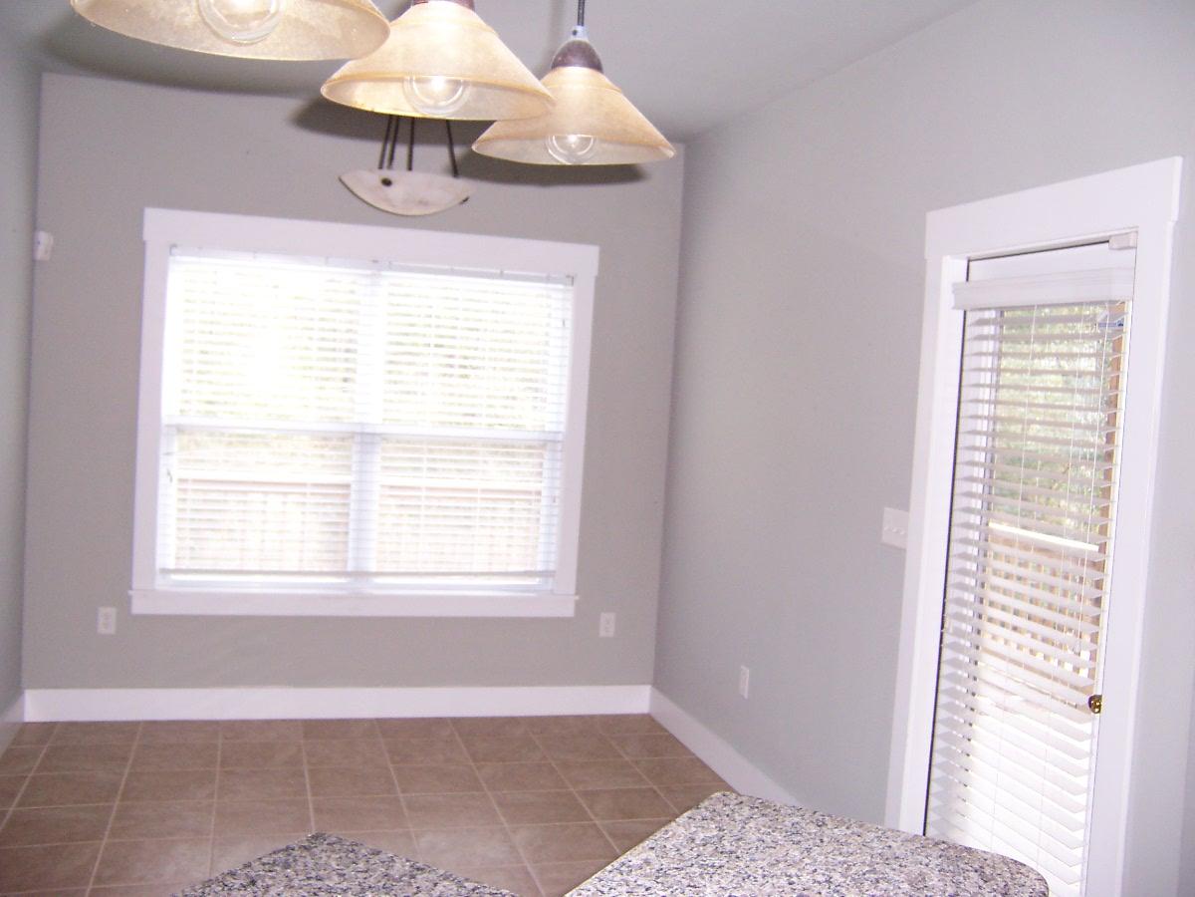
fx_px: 1139
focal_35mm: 33
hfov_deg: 55.4
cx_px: 598
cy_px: 448
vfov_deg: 42.9
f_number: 2.8
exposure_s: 1/60
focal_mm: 5.5
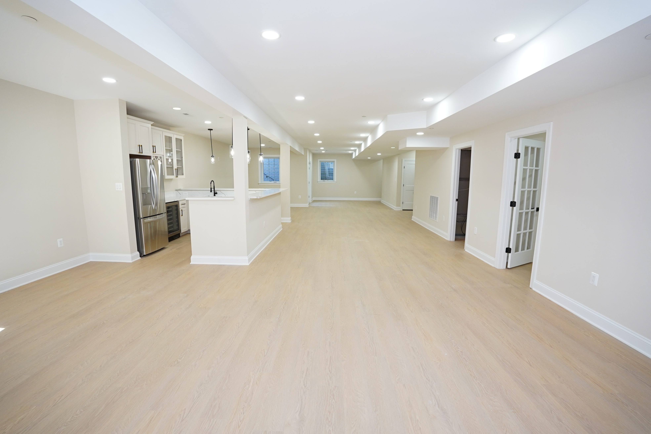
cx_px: 326
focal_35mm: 15
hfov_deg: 100.4
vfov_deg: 77.3
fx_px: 271
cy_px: 217
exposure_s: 1/160
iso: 640
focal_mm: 10
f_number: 2.8
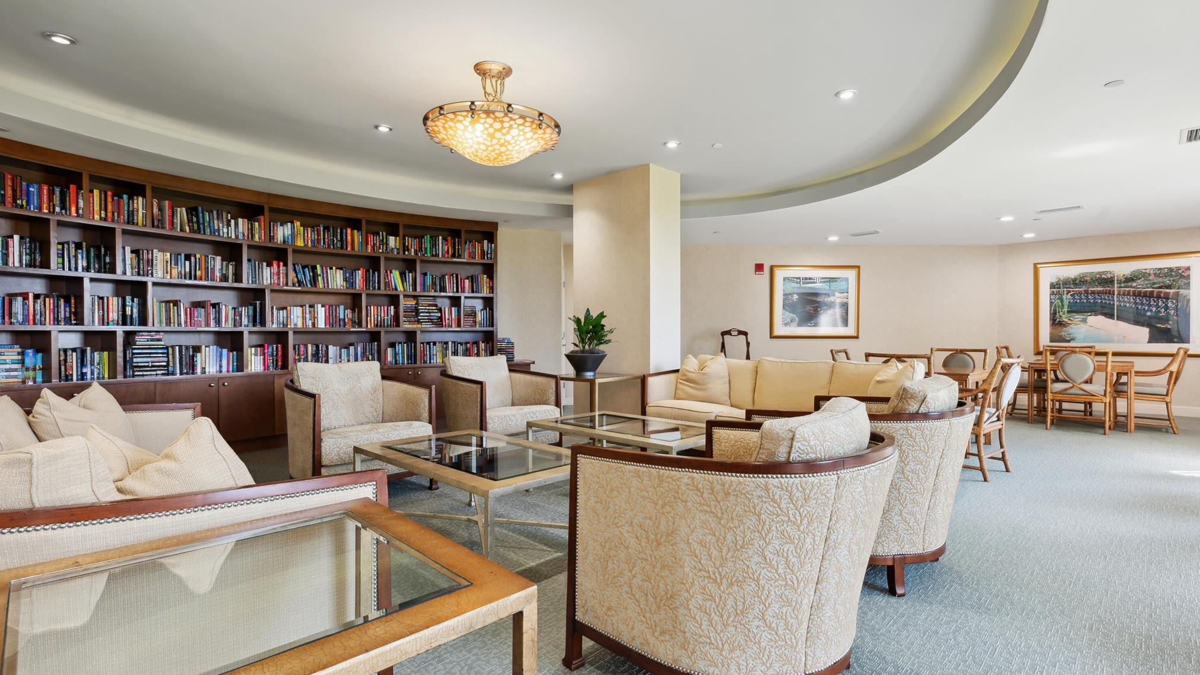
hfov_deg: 92.7
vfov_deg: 61.0
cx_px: 598
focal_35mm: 18
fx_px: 573
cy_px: 342
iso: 100
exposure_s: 1/10
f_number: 8
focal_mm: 17
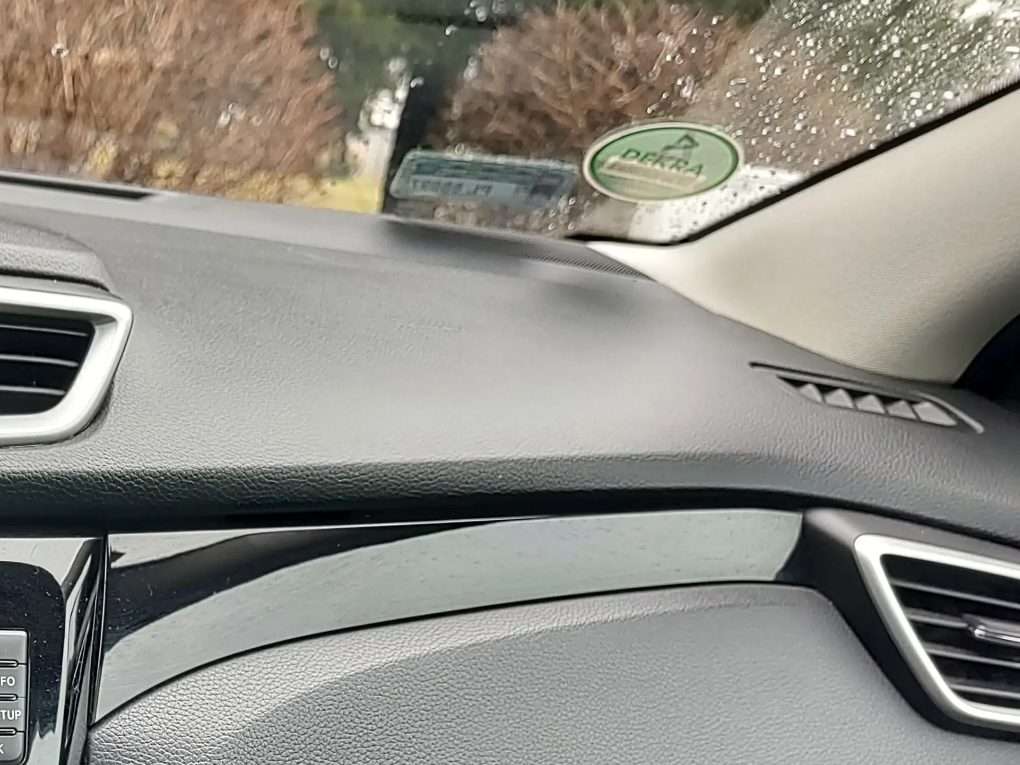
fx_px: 1474
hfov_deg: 34.3
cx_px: -30
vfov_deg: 27.6
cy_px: 752
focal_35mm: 50
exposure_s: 1/100
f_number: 1.8
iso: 190
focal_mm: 5.56
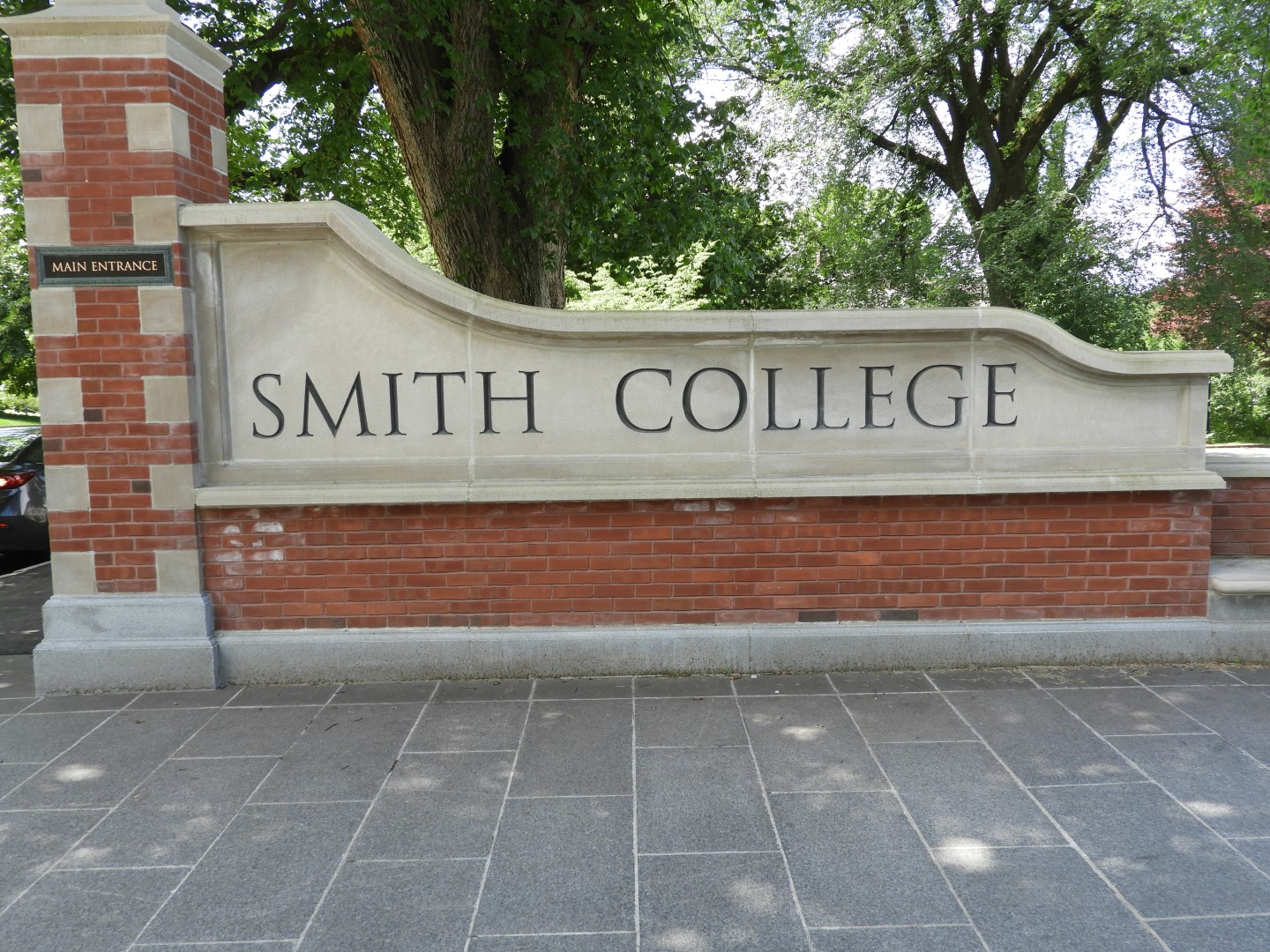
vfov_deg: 46.8
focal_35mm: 30
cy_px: 476
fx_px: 1101
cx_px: 635
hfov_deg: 60.0
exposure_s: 1/200
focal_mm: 5.4
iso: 100
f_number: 3.5
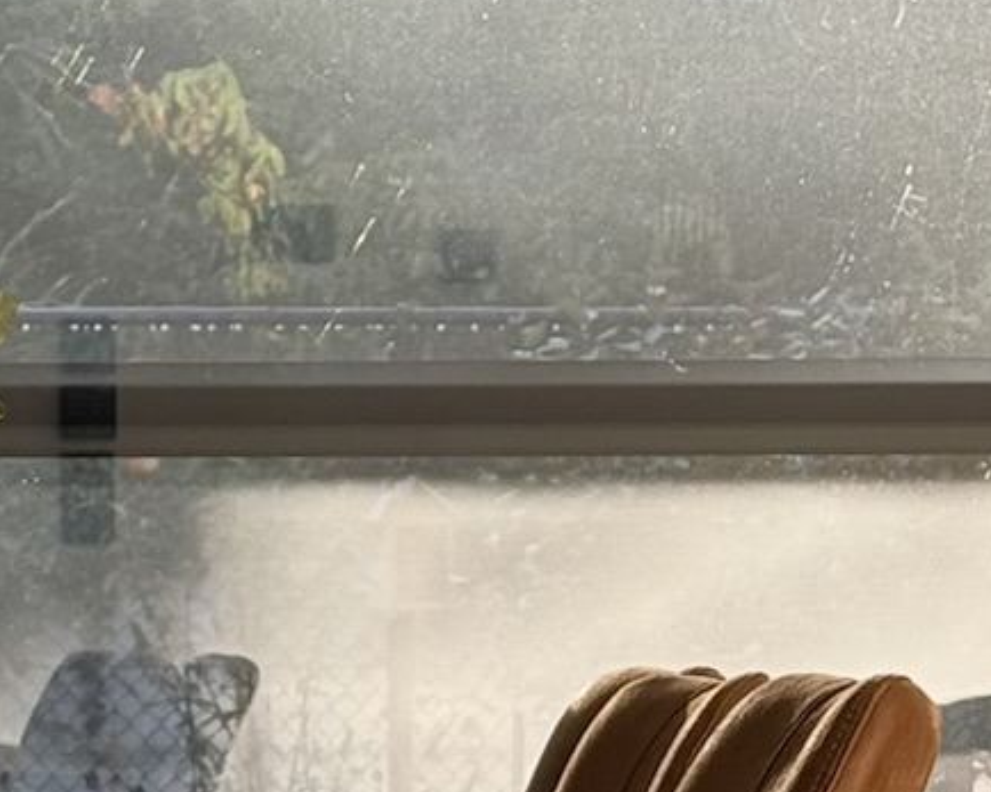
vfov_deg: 7.1
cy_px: 753
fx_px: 6334
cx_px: -411
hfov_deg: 8.8
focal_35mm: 216
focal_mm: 6.76
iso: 64
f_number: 1.78
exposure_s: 1/223
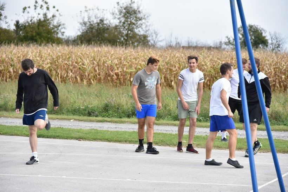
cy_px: 96
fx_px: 840
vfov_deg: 13.0
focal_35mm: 105
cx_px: 144
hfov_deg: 19.5
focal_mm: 105
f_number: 4.5
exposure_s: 1/2500
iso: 800
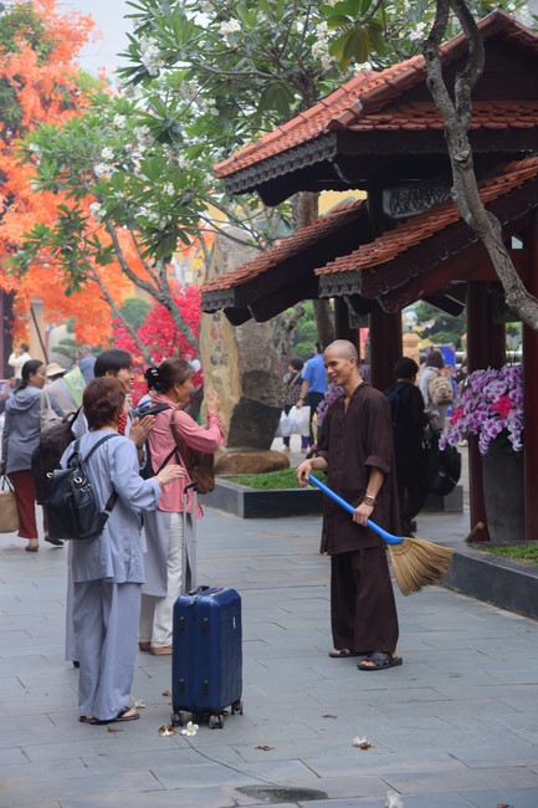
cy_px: 404
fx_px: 1839
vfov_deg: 24.8
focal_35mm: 82
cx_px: 269
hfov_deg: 16.6
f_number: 5
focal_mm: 82
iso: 200
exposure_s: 1/125
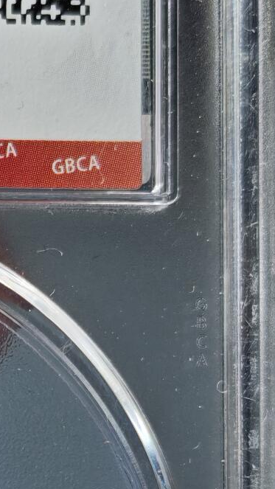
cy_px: 412
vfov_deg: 14.4
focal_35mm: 148
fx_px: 1918
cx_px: -190
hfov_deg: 8.0
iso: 50
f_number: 1.63
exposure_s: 1/736
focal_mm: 5.85
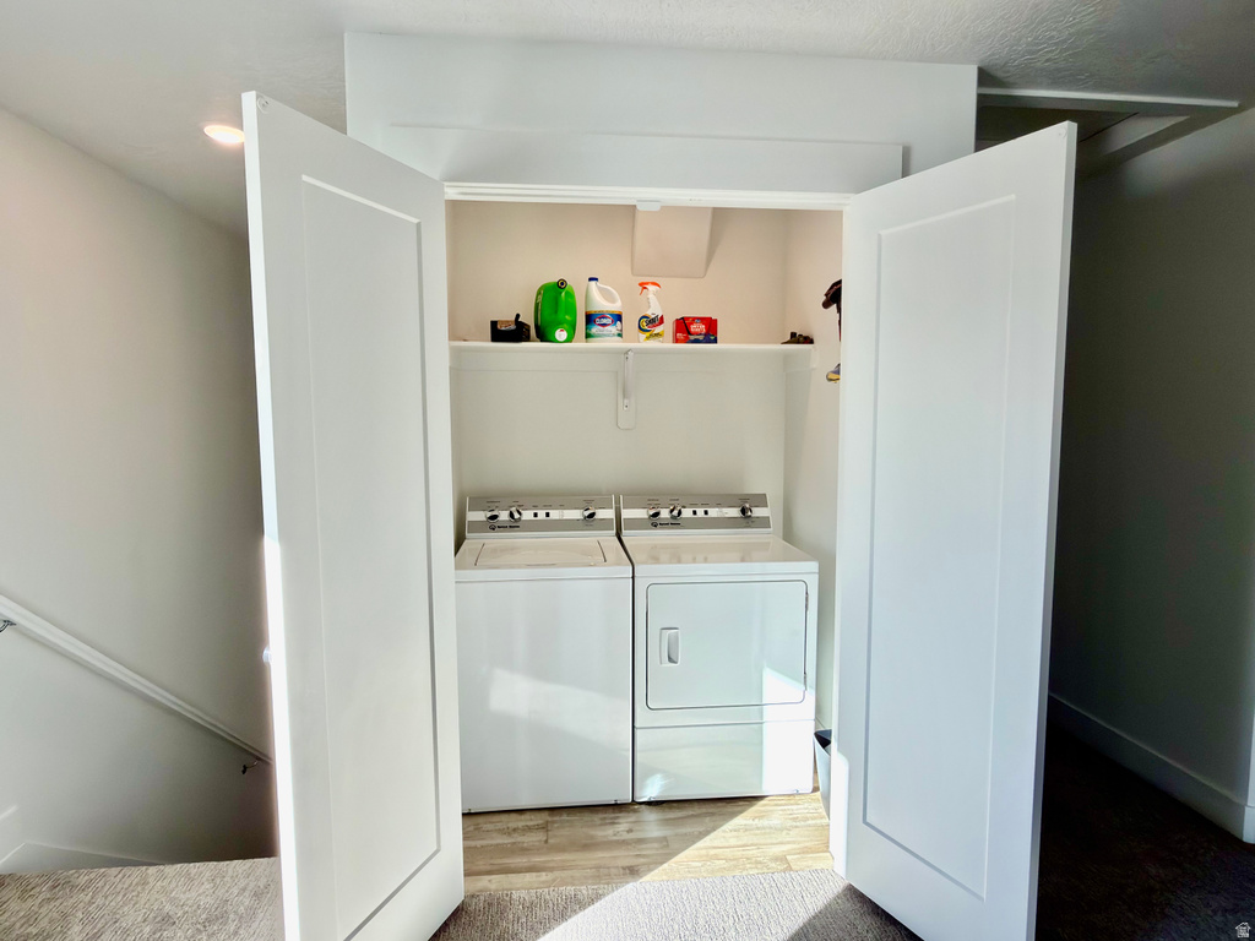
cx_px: 628
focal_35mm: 19
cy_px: 470
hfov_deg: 84.7
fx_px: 689
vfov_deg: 68.7
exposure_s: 1/200
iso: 50
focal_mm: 2.22
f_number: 2.2
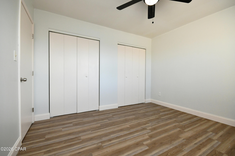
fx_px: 98
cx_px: 118
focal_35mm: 15
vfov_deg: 77.3
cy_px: 78
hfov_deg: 100.4
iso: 900
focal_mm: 10
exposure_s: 1/80
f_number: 9
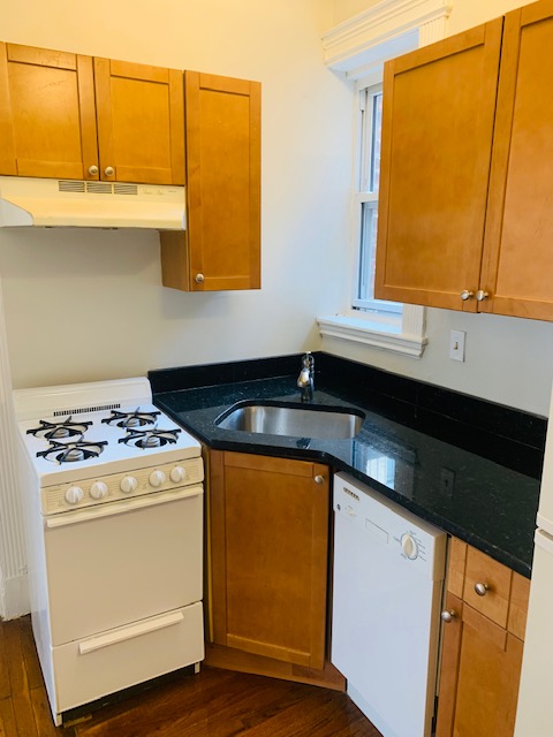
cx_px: 276
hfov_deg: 53.1
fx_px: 554
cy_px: 368
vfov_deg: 67.3
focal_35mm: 26
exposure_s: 1/60
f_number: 1.8
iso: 125
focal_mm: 4.25
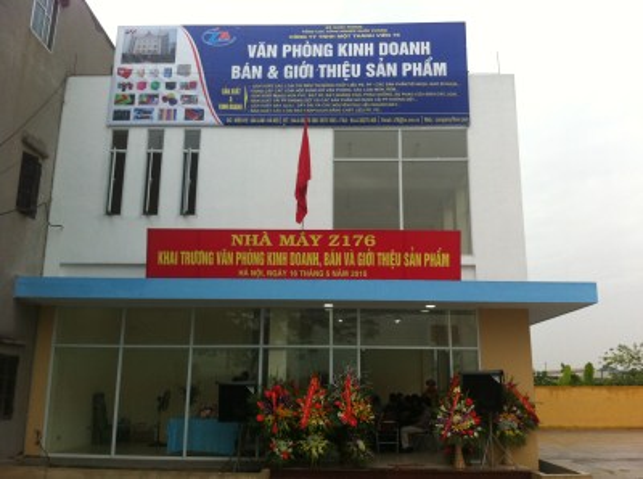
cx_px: 322
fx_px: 649
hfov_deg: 52.7
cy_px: 240
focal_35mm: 35
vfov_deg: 40.5
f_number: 2.8
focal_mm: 3.85
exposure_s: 1/165
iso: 80
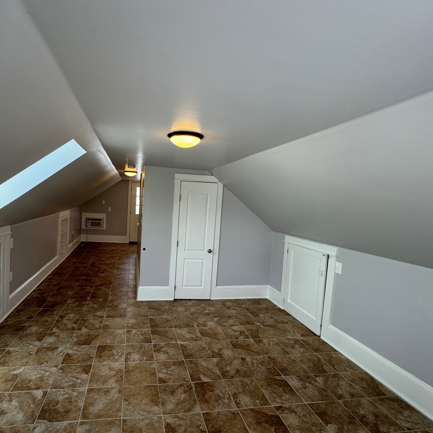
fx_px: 241
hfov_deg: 82.7
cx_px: 167
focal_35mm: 17
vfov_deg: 84.0
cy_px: 216
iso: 64
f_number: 2.2
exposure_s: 1/99
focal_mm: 2.22
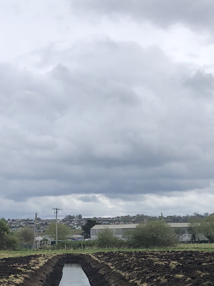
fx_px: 619
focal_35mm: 75
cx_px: 77
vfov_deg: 24.7
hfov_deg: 19.6
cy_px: 291
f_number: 1.8
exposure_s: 1/2088
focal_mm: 3.99
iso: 20
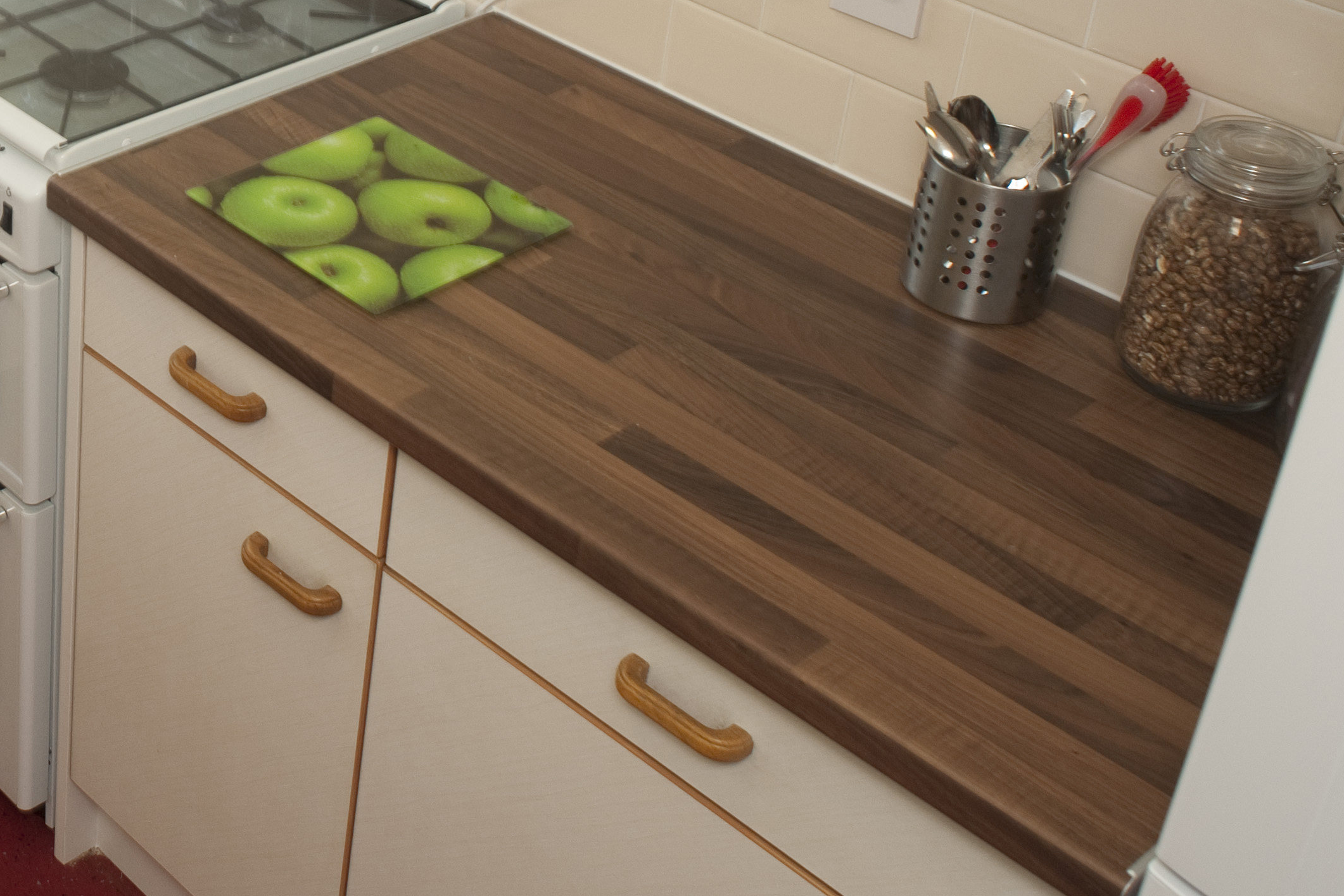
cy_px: 12
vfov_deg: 22.9
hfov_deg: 31.3
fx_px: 2128
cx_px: -117
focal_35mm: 57
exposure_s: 1/40
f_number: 5.6
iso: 200
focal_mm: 20
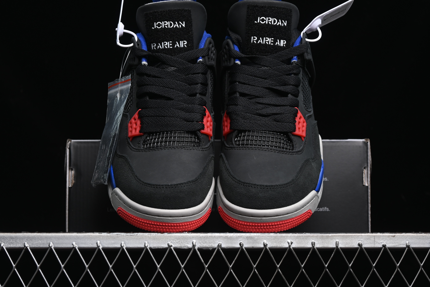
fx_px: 896
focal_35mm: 75
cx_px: 215
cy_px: 144
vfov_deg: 18.2
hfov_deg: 27.0
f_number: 6.3
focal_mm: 50
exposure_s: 1/50
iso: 160
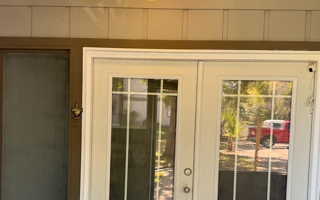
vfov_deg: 30.8
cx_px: 162
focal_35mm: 41
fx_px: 357
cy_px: 145
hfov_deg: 48.2
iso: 125
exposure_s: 1/121
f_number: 1.78
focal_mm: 6.76
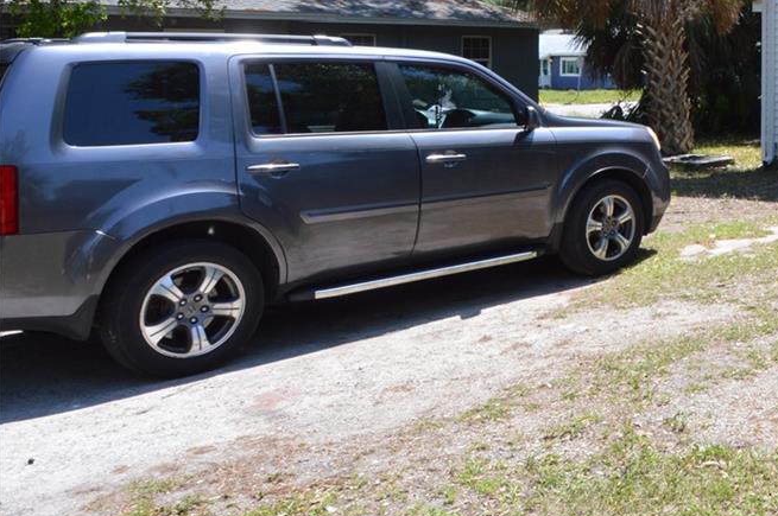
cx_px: 947
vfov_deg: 29.1
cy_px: 41
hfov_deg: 34.8
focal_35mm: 44
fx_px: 950
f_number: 11
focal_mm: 12
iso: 200
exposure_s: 1/125
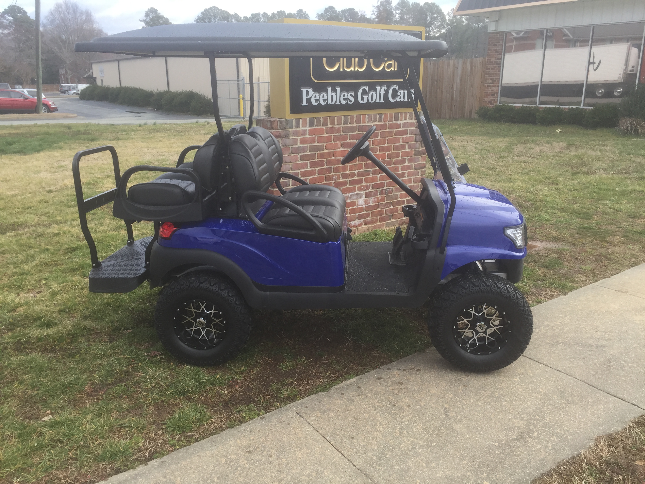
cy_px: 242
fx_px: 540
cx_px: 322
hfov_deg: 61.7
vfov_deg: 48.2
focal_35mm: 29
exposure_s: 1/416
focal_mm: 4.15
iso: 32
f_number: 2.2
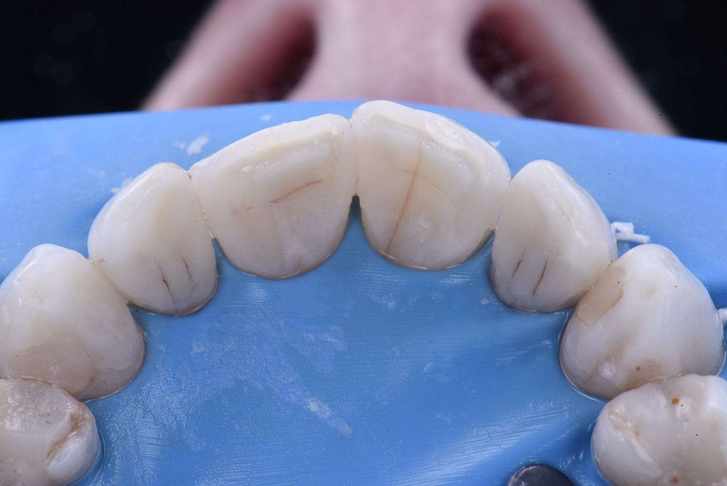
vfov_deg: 13.1
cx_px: 364
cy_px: 243
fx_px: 2121
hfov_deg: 19.4
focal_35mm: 105
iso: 200
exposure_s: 1/160
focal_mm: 105
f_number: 32
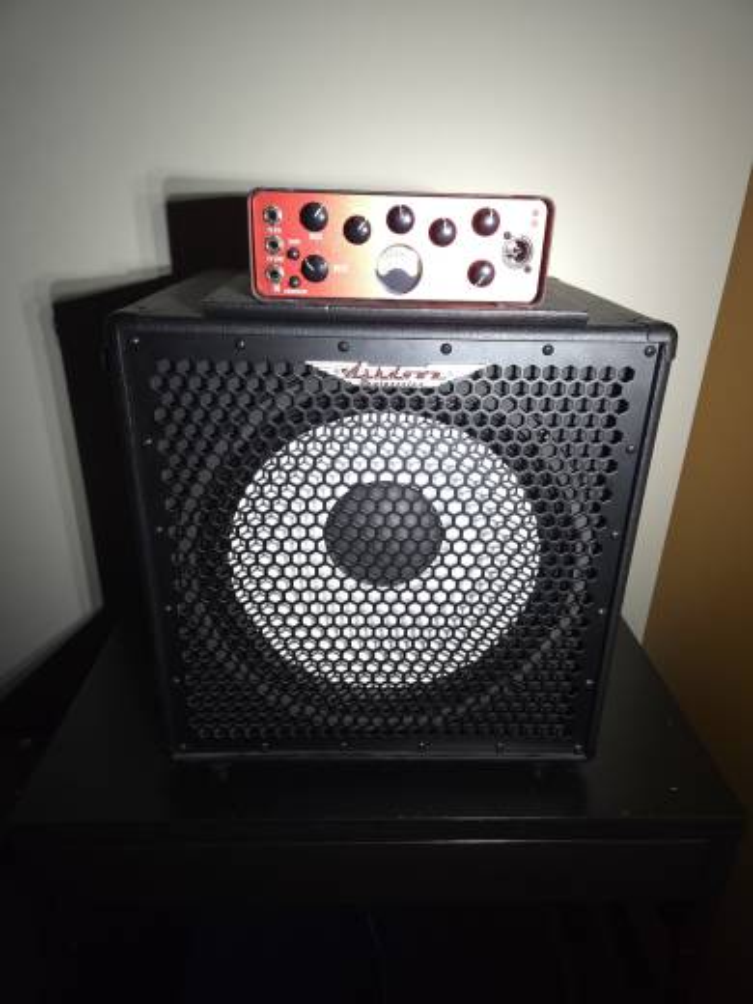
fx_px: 667
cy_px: 502
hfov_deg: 58.9
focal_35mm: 23
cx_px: 376
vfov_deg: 73.9
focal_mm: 5.4
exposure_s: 1/71
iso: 200
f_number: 1.8
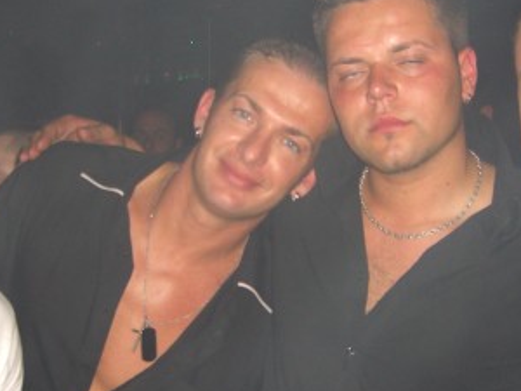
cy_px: 247
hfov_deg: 25.7
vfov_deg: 19.3
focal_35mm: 76
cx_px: 250
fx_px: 1144
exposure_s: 1/60
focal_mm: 7.9
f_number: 2.8
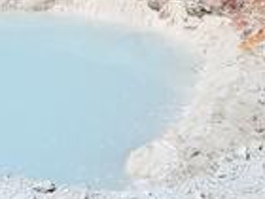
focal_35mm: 103
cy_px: -61
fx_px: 789
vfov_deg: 13.8
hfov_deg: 18.2
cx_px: -44
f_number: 1.85
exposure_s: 1/5952
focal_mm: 6.81
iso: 73
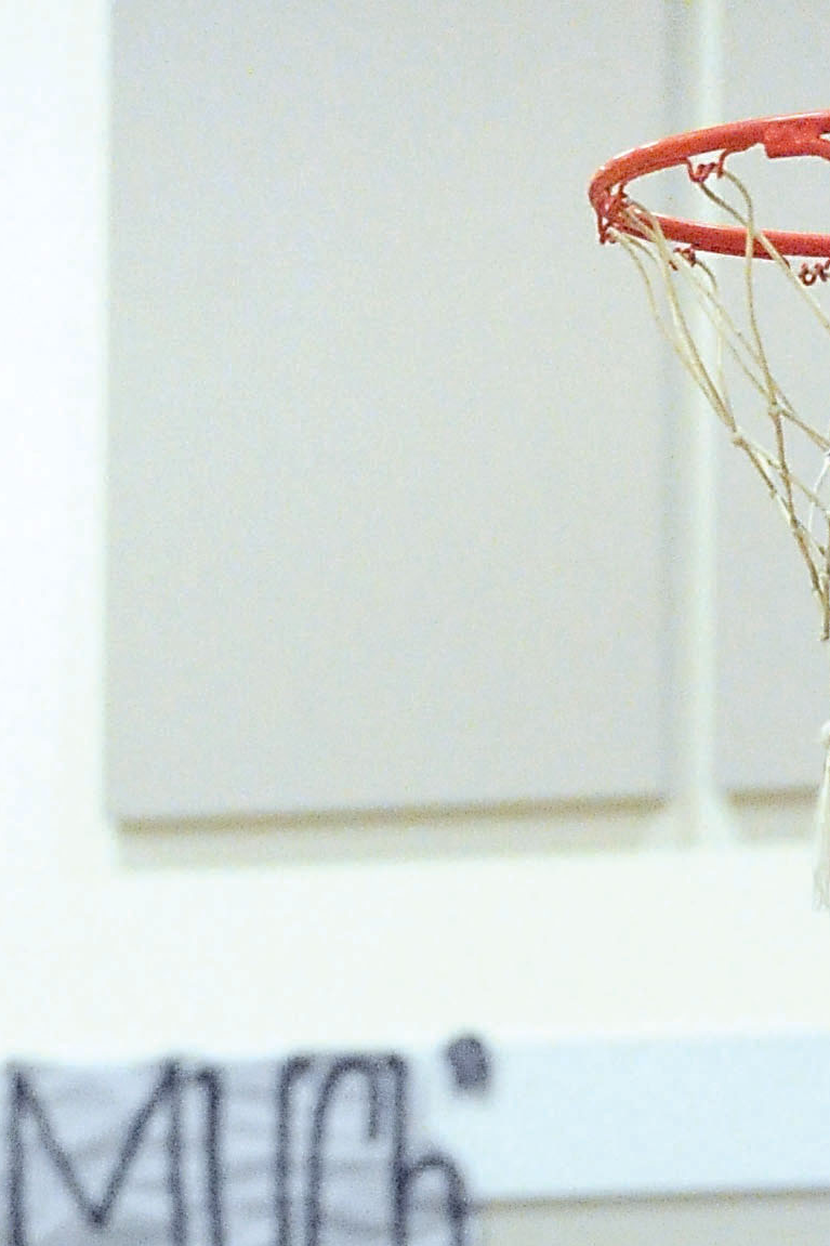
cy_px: 2252
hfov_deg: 3.6
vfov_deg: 5.4
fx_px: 13041
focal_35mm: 377
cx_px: 907
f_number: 4
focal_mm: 102
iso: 6400
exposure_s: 1/500
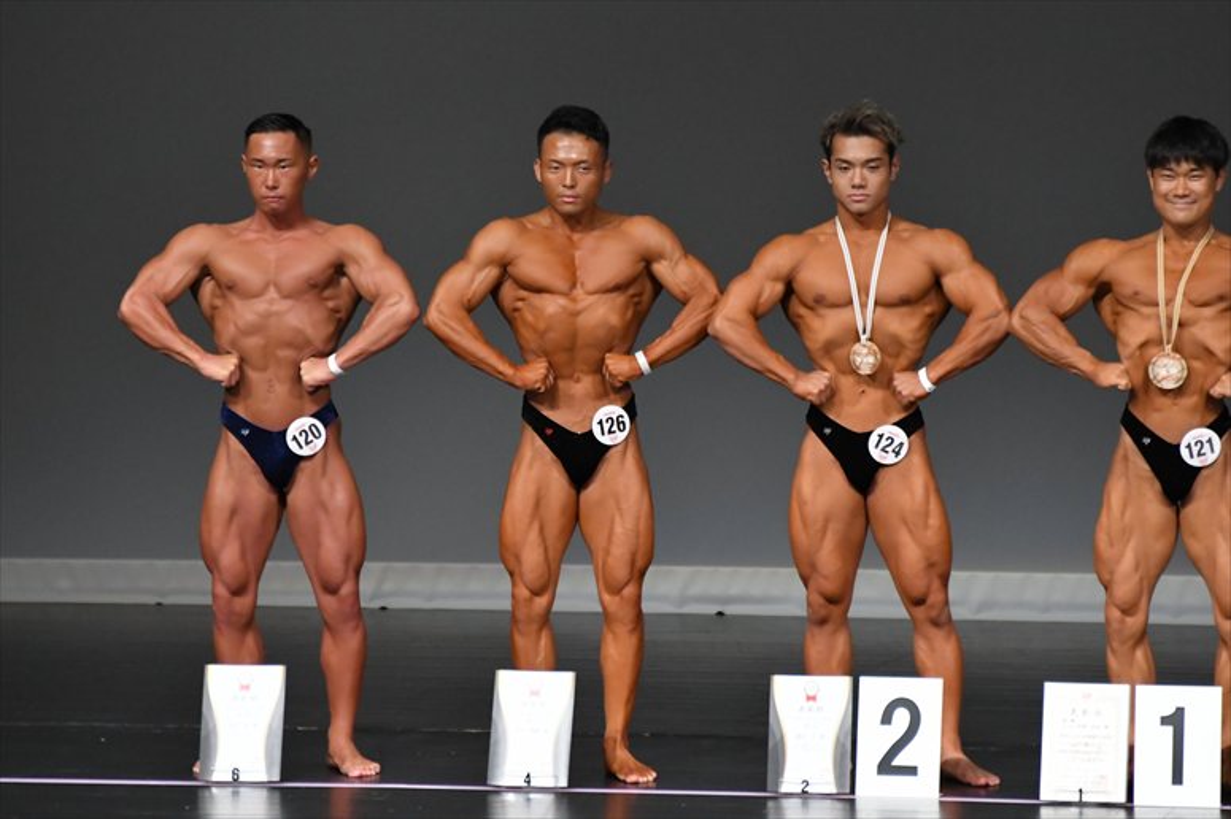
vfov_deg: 3.7
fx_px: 12817
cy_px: 410
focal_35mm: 375
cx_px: 616
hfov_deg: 5.5
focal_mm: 250
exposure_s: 1/400
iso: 5000
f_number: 5.6
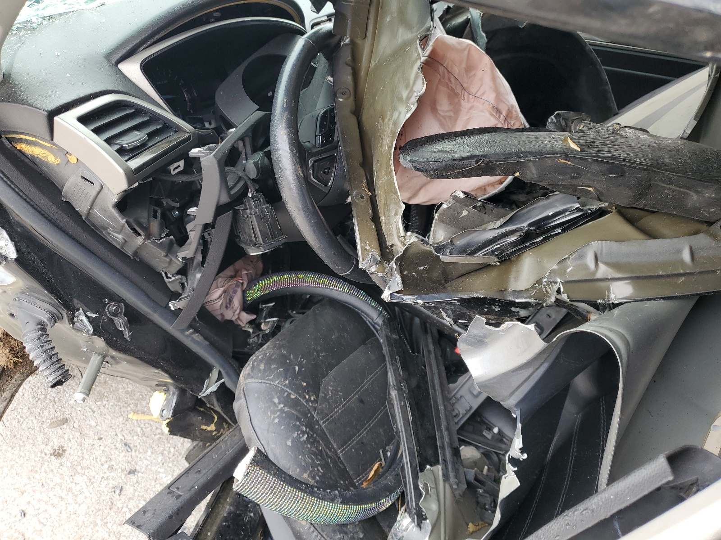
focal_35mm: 26
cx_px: 360
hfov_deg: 67.3
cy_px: 270
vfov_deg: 53.1
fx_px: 542
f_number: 1.5
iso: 50
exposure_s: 1/172
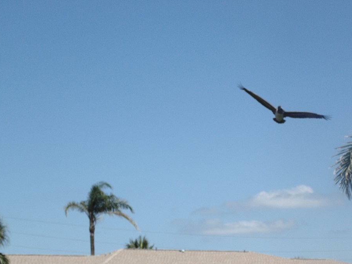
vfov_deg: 13.3
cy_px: 143
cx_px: 188
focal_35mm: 111
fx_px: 1129
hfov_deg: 17.7
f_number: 4.6
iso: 80
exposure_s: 1/800
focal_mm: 17.5
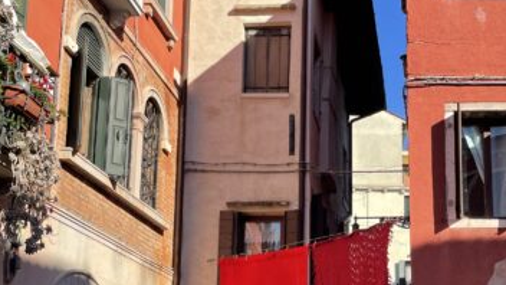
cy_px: 274
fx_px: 738
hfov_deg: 37.2
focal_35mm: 55
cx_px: 358
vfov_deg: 21.2
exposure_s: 1/1401
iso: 32
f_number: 1.6
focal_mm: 4.2
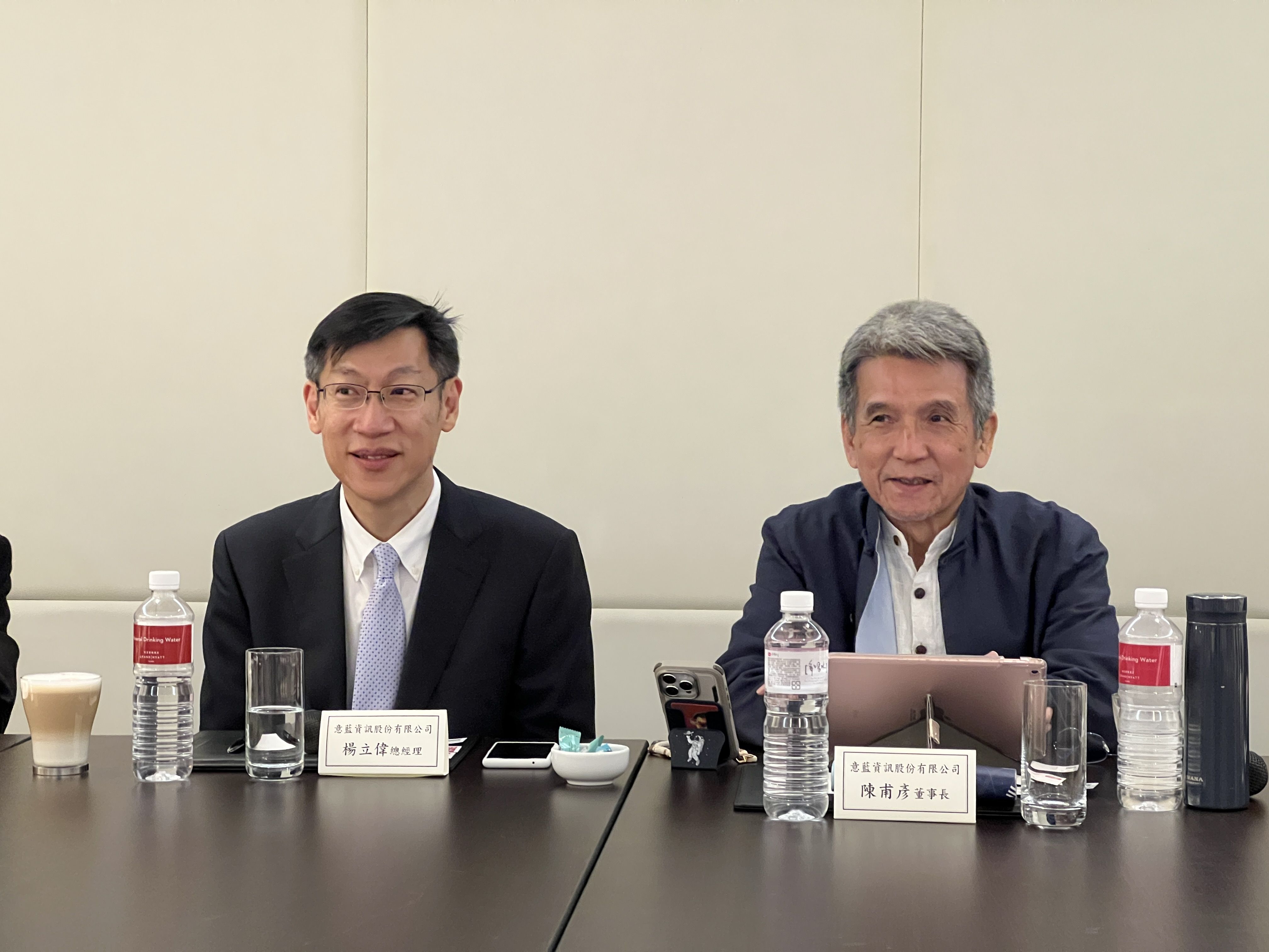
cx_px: 634
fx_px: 2823
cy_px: 476
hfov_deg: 25.3
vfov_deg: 19.1
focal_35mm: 77
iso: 640
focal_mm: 9
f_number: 2.8
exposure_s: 1/60
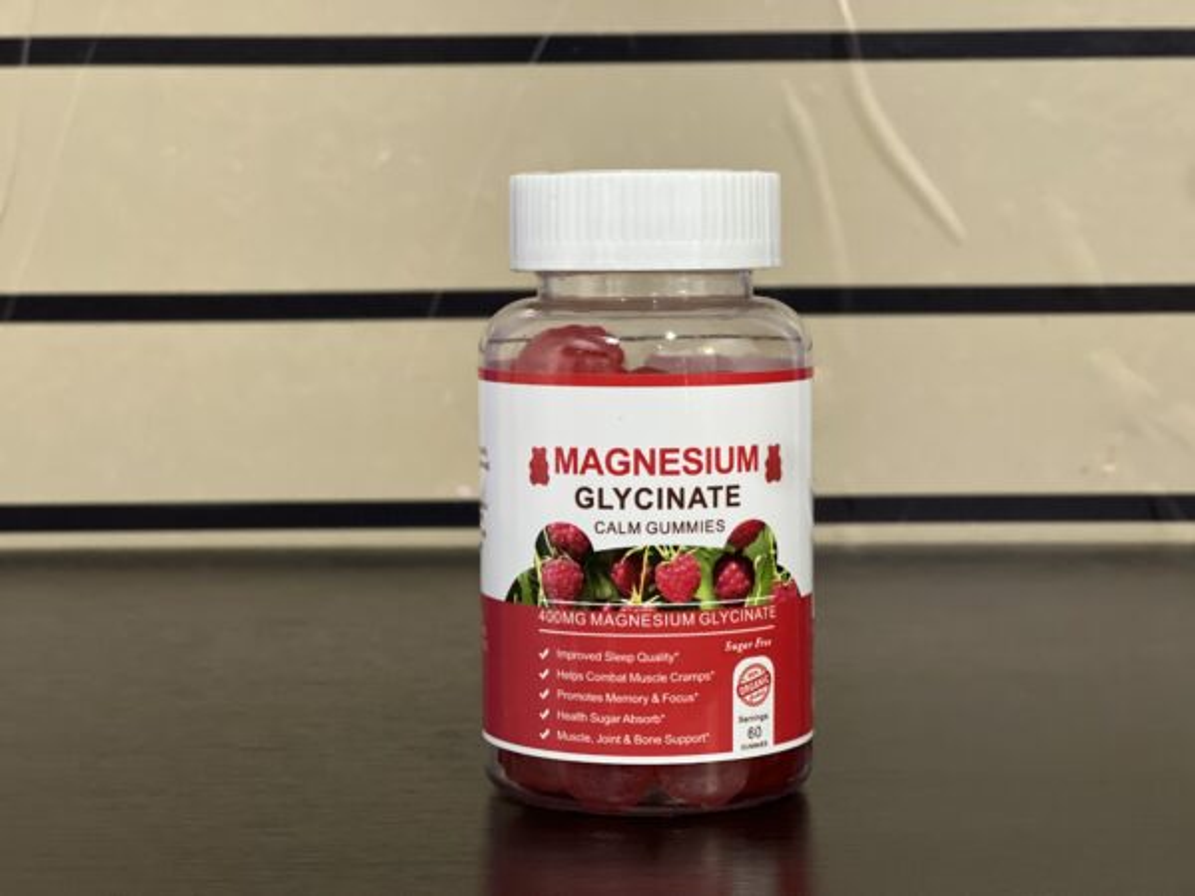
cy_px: 448
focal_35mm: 77
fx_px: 2658
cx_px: 598
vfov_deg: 19.1
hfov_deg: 25.3
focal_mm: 9
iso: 400
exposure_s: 1/29
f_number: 2.8
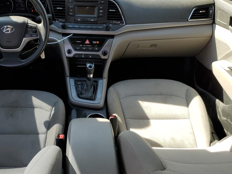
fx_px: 248
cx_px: 82
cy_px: 102
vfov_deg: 38.6
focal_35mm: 37
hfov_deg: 49.5
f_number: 1.5
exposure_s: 1/357
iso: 50
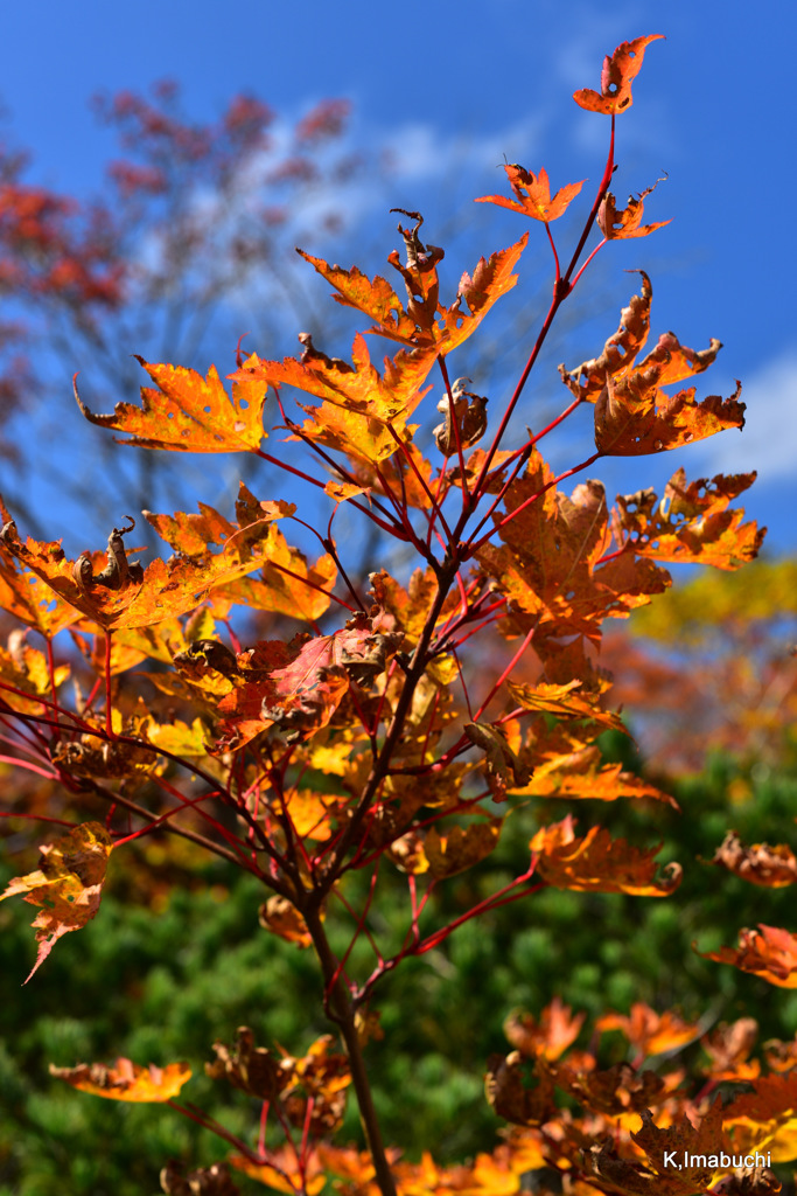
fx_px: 1660
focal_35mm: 50
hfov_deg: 27.0
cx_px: 398
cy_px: 598
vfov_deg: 39.6
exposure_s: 1/60
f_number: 8
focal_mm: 50
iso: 64
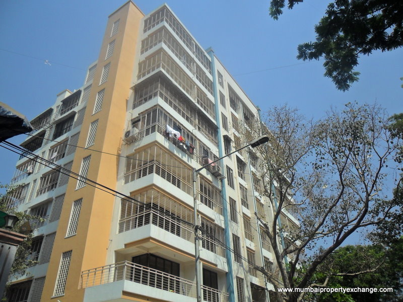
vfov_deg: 51.4
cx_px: 202
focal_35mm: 27
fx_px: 314
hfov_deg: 65.3
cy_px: 151
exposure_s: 1/250
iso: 100
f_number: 8.9
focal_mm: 4.9
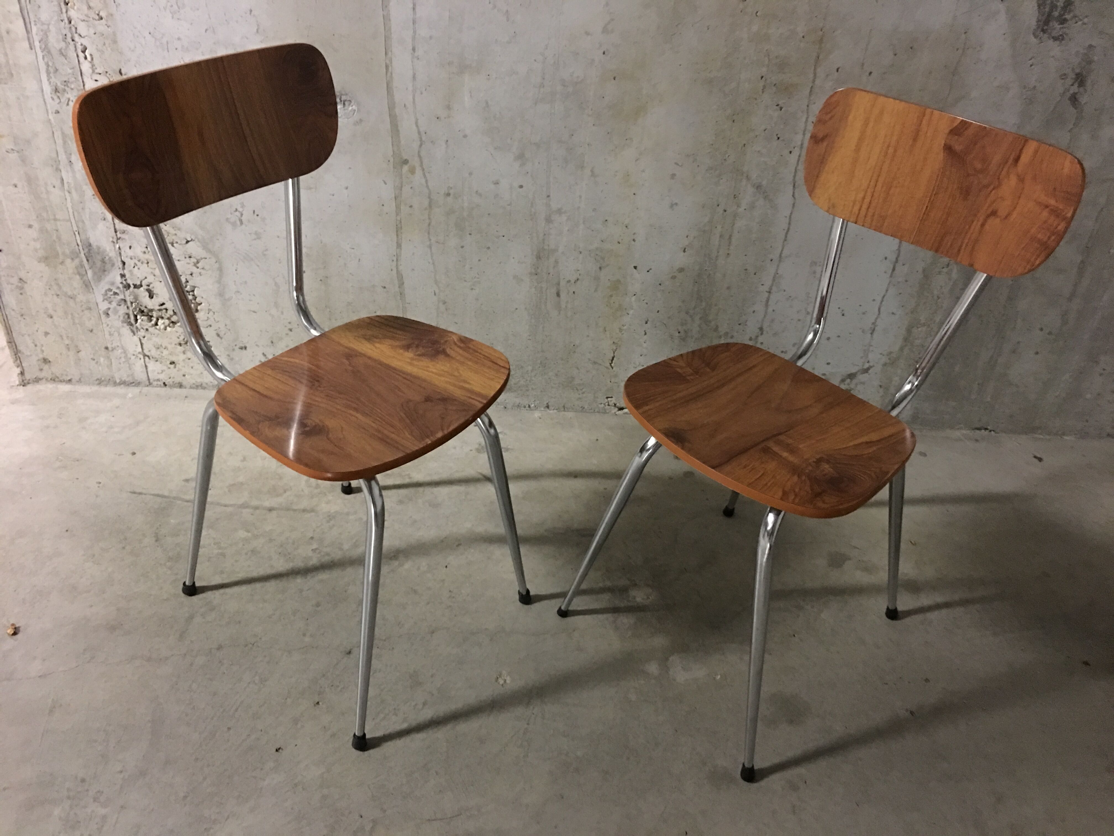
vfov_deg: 48.2
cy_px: 418
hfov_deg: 61.7
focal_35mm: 29
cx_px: 557
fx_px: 933
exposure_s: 1/4
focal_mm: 4.15
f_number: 2.2
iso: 125
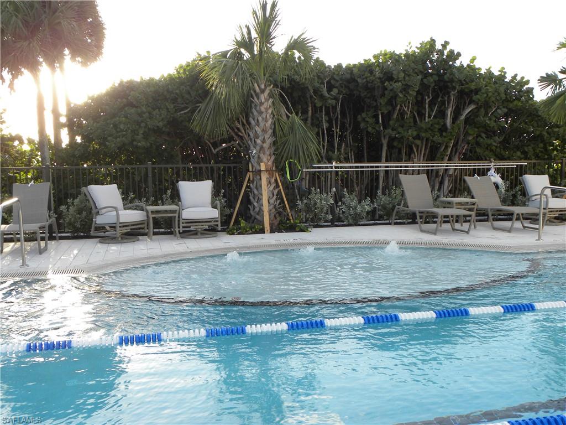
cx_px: 283
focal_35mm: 37
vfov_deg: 38.7
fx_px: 605
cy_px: 212
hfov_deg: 50.1
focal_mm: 6.6
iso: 64
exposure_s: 1/107
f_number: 4
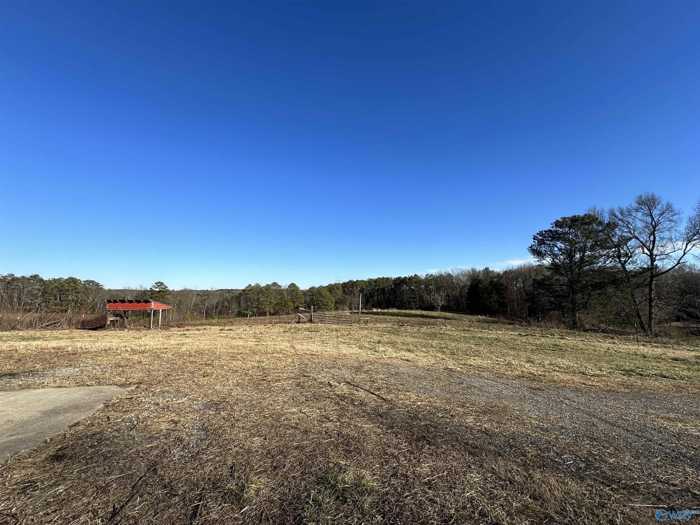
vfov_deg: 85.7
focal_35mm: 14
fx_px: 283
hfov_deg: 102.1
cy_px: 262
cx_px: 350
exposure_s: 1/2020
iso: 40
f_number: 2.2
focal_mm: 2.22
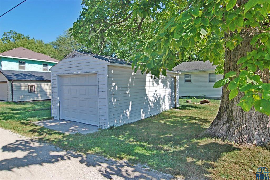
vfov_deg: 56.3
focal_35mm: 22
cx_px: 135
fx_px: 169
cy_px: 90
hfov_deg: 77.3
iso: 100
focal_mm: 15
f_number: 7.1
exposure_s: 1/200
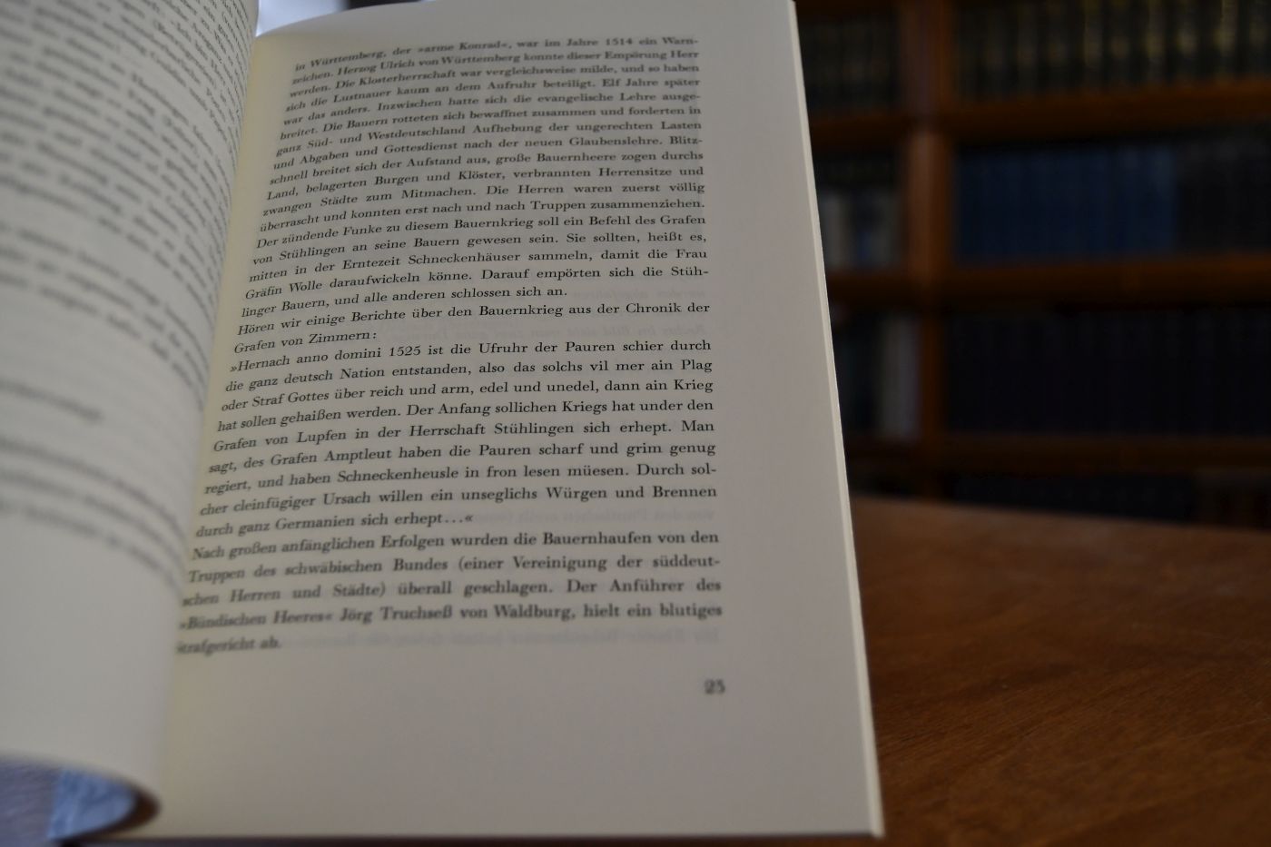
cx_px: 636
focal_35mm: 34
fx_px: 1200
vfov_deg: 38.9
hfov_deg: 55.8
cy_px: 424
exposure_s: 1/250
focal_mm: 23
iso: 640
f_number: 3.8
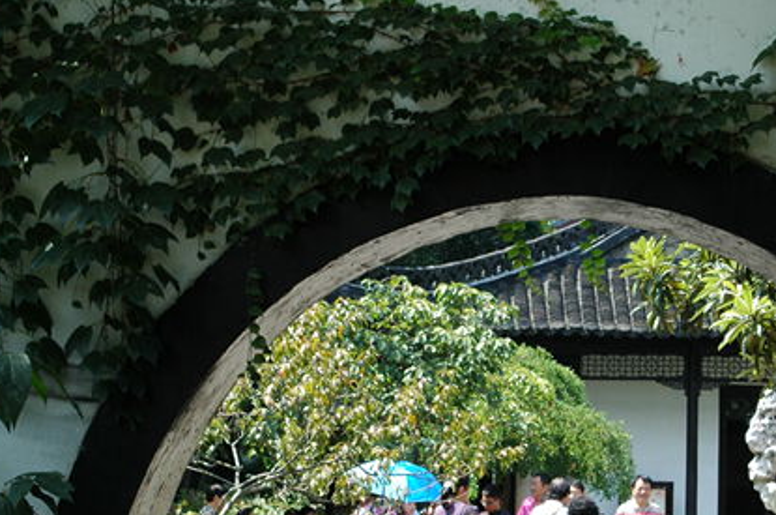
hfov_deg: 25.1
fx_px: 1743
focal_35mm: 81
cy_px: 344
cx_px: 421
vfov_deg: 16.7
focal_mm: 28
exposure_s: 1/100
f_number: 9
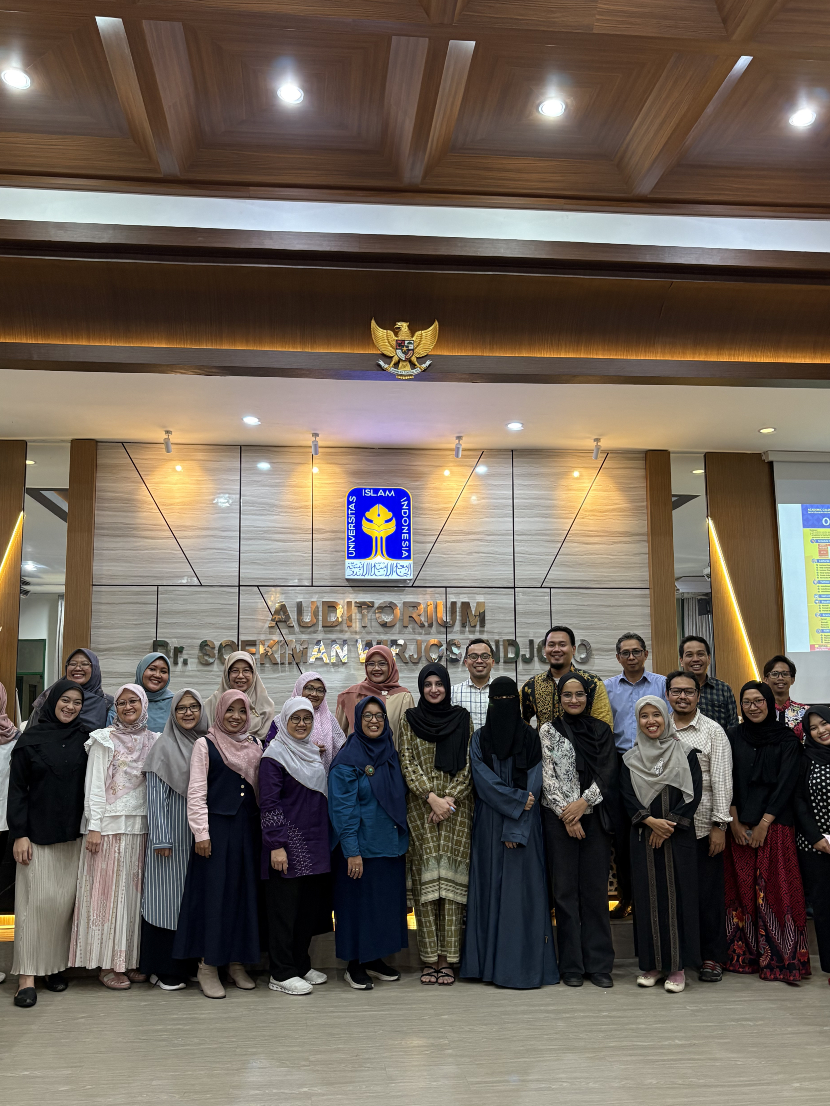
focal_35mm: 30
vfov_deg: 59.9
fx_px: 959
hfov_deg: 46.8
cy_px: 585
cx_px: 399
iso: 200
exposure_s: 1/50
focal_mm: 5.96
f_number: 1.6
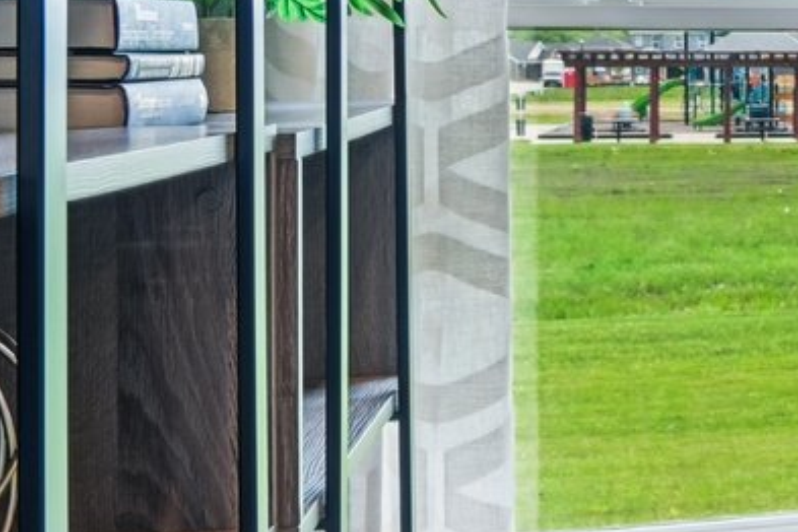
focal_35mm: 99
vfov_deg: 13.7
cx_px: 1805
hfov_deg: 14.8
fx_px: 2194
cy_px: 44
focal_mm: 19
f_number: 8
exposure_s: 1/50
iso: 400
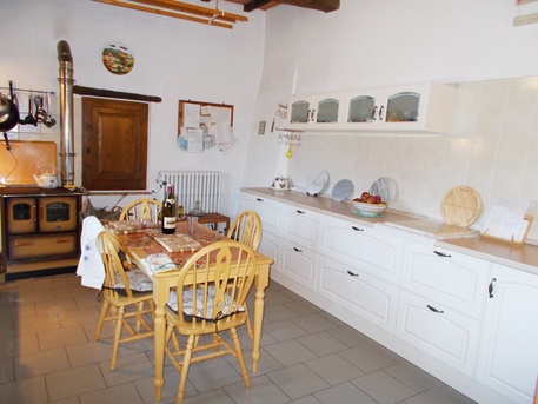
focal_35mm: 26
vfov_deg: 53.1
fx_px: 404
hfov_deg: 67.3
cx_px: 269
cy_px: 202
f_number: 3.2
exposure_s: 1/25
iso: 250
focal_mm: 4.6
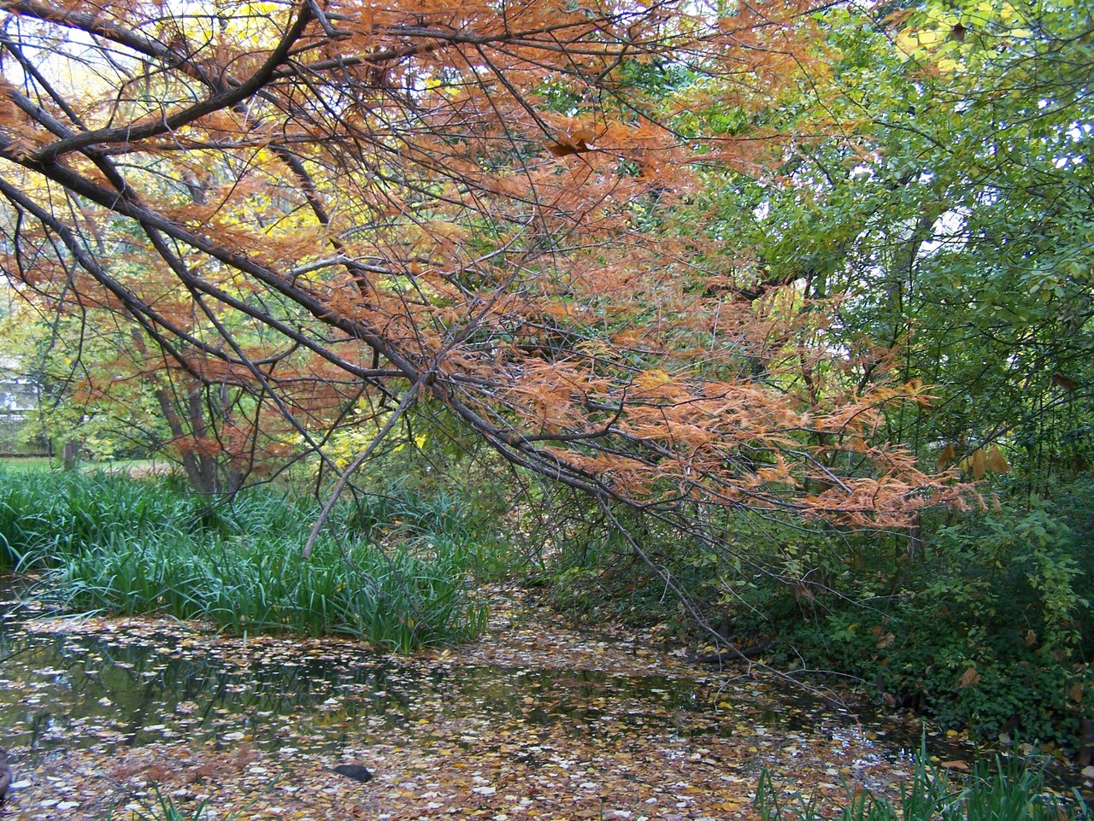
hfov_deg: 49.0
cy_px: 410
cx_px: 547
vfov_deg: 37.7
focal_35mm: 38
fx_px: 1201
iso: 100
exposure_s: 1/30
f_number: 2.8
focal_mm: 6.3
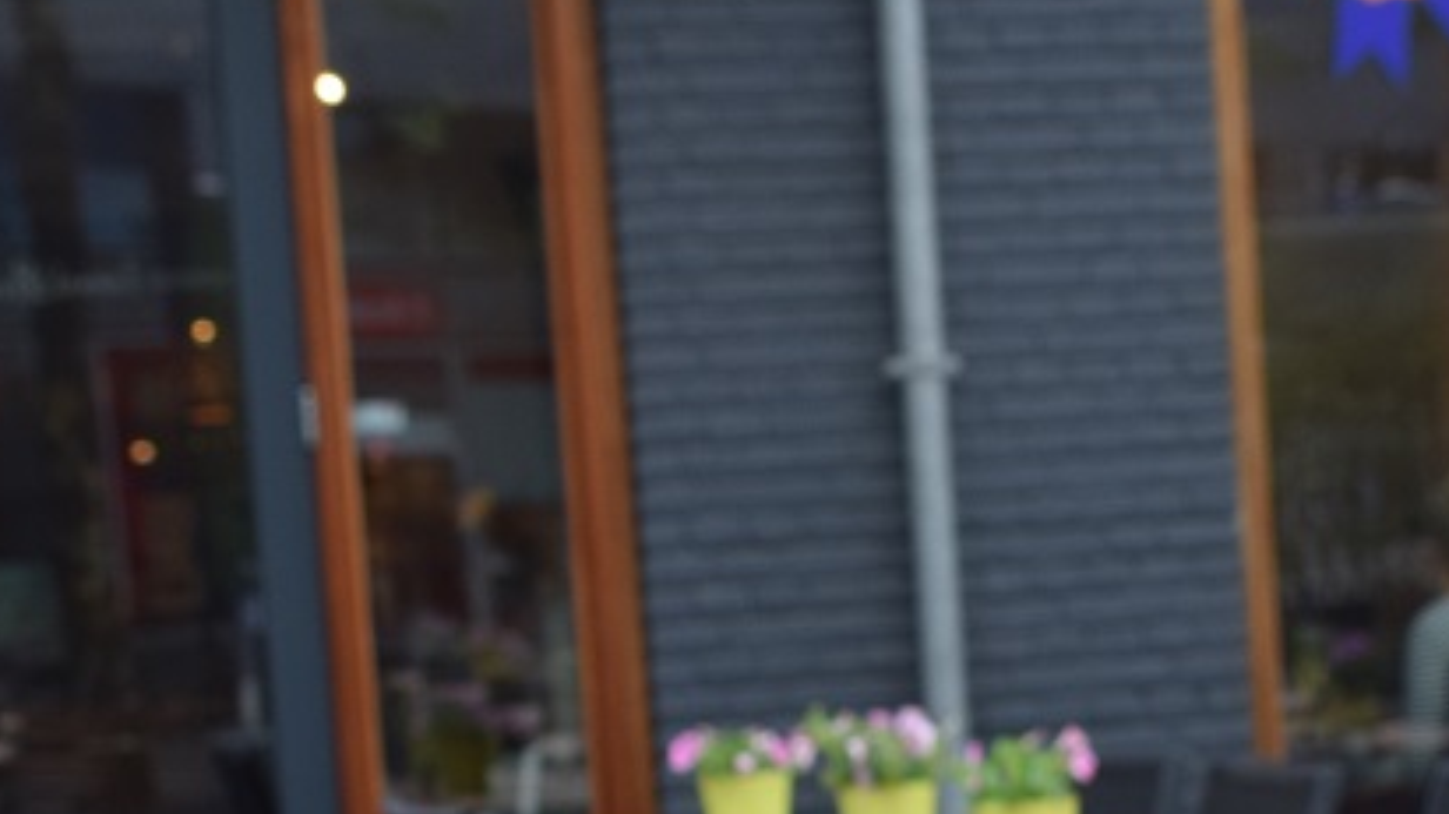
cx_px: 1019
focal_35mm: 110
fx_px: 4226
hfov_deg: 19.4
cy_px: 1022
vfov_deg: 10.8
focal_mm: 24
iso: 400
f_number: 6.3
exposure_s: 1/160
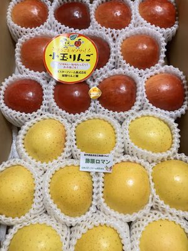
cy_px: 126
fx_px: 203
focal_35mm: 28
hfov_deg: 49.7
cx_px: 94
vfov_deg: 63.4
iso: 250
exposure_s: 1/50
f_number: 1.8
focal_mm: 3.99
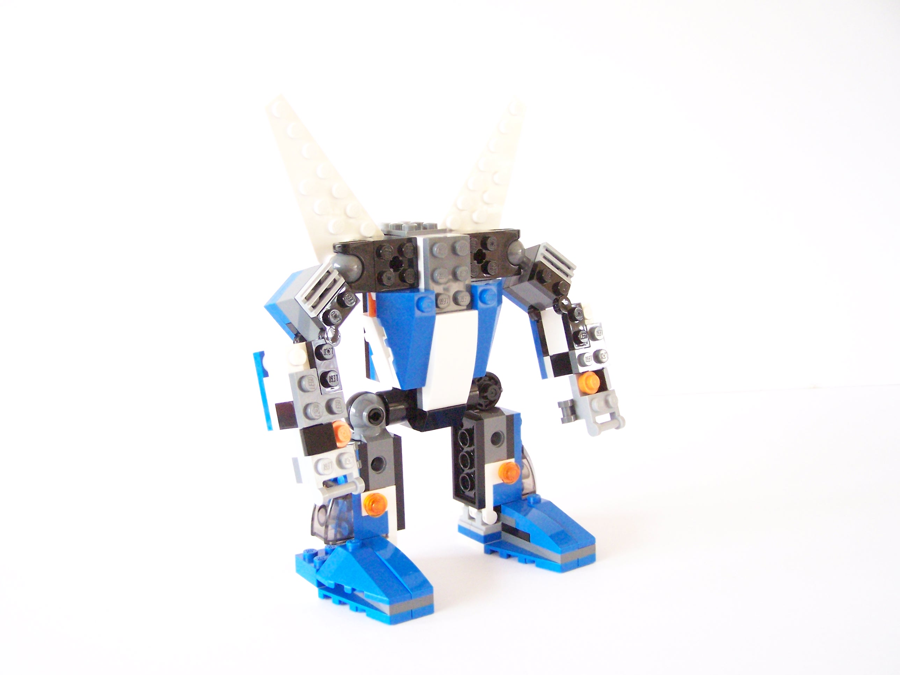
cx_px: 450
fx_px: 988
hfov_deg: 49.0
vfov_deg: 37.7
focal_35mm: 38
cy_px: 338
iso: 400
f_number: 3.2
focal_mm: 6.3
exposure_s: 1/60
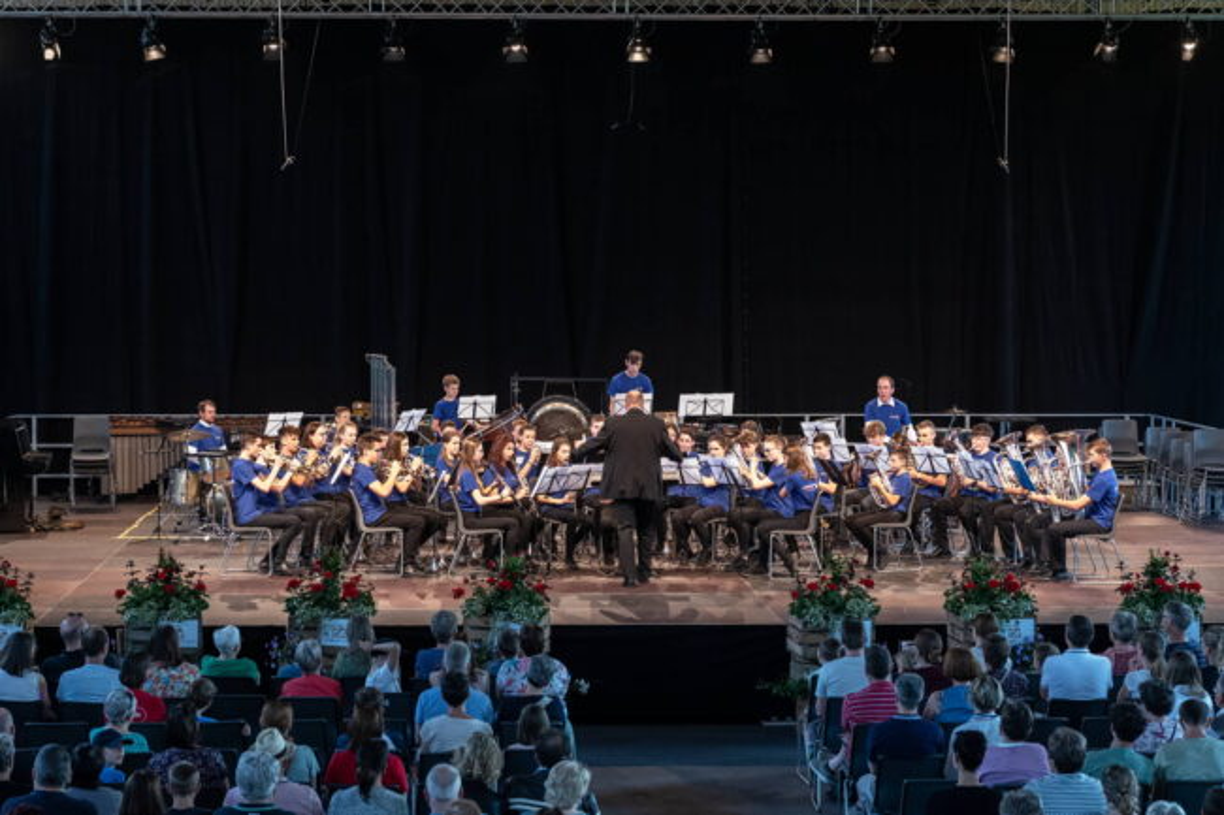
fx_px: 2379
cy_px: 408
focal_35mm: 70
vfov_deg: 19.4
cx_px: 612
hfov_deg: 28.9
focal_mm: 70
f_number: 6.7
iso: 4000
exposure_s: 1/90
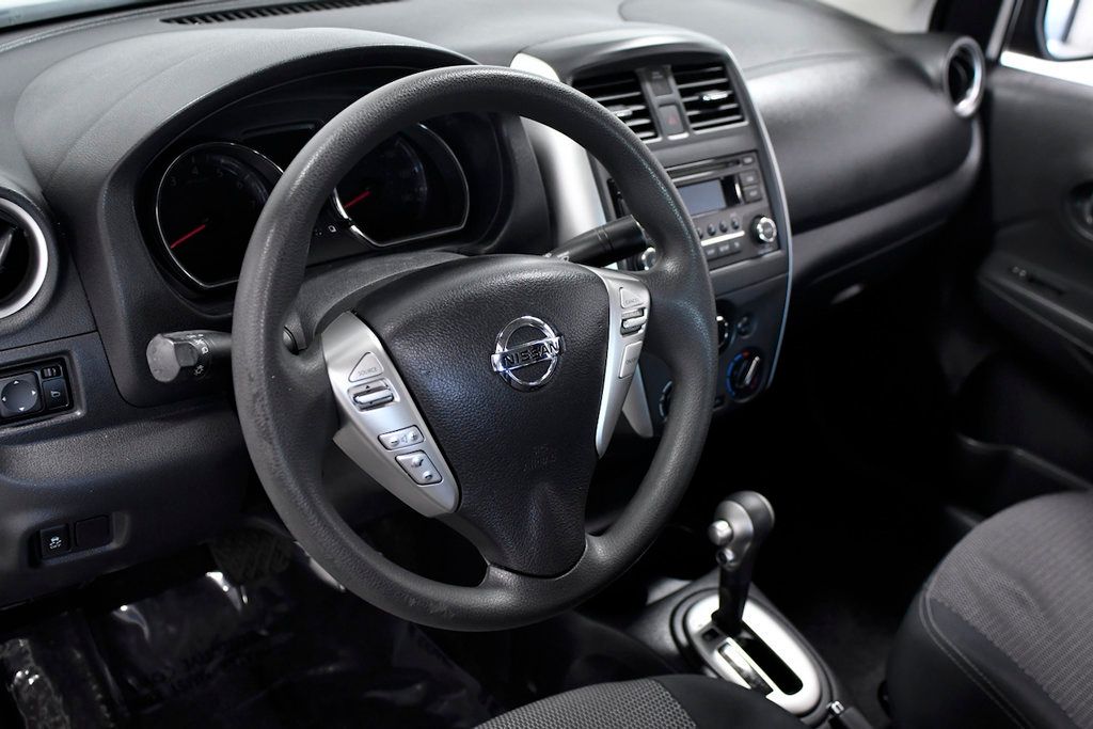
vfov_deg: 36.9
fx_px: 1093
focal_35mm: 36
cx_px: 546
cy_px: 364
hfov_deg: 53.1
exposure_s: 1/250
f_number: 3.5
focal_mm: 24
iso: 1600
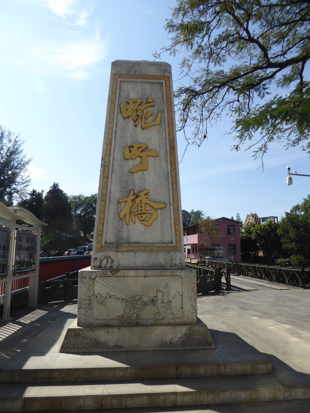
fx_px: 287
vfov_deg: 71.6
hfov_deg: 56.8
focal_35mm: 24
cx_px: 155
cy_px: 206
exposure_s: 1/1300
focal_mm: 4.3
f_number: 3.3
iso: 100
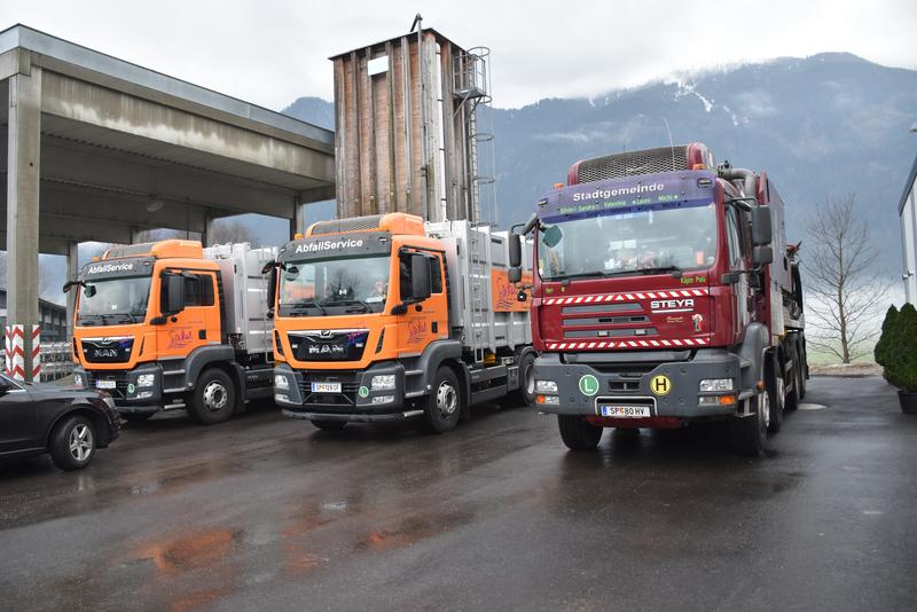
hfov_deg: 67.4
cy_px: 306
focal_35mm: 27
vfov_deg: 48.0
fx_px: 688
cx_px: 458
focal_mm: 18
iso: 800
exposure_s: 1/80
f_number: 4.5
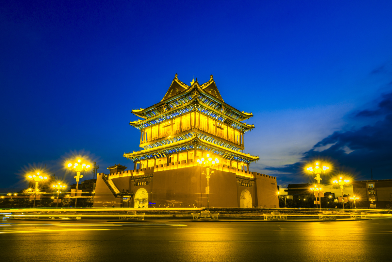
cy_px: 131
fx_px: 207
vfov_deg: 64.6
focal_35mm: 19
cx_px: 196
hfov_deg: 86.9
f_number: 22
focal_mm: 19
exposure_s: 8
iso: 80
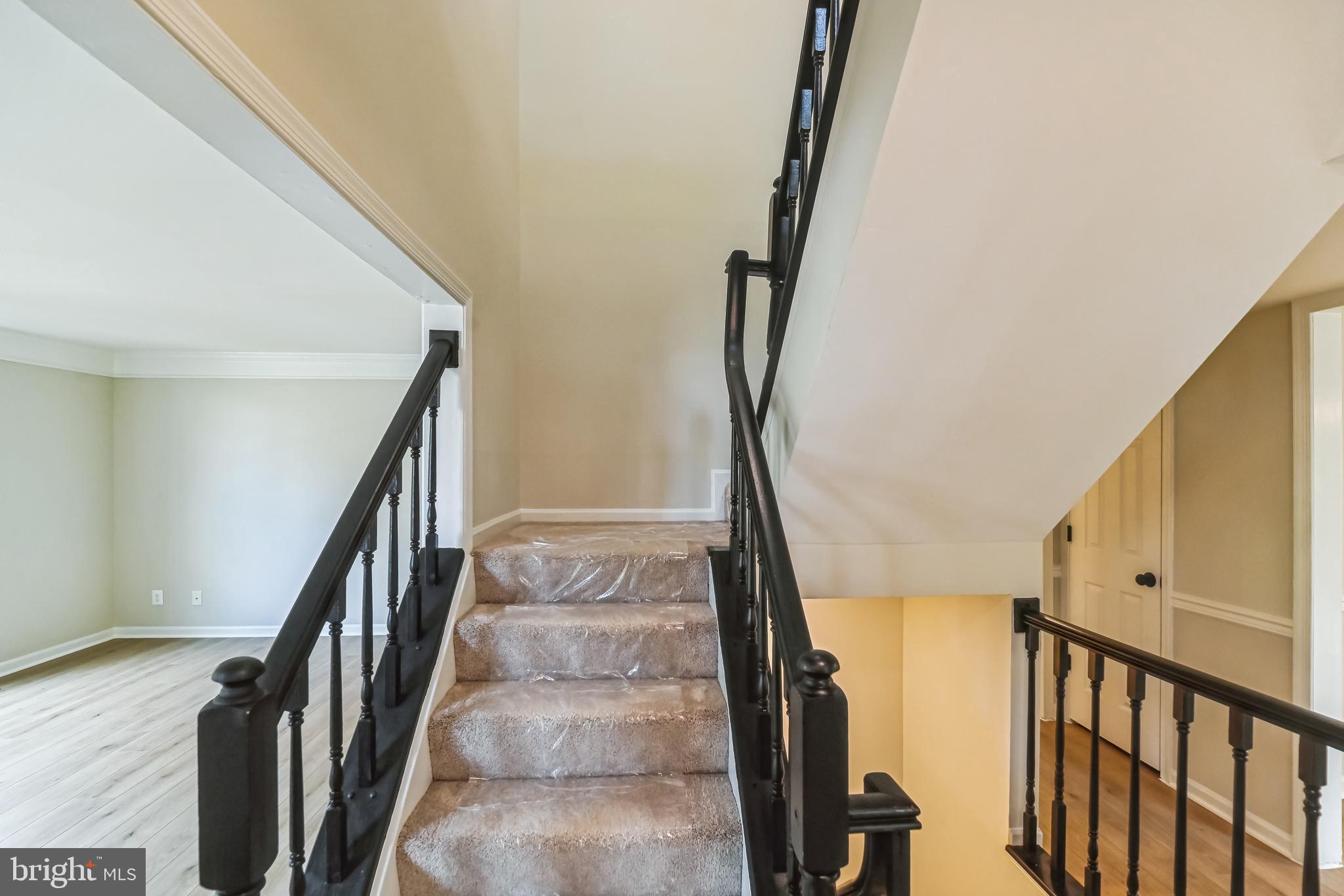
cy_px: 448
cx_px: 672
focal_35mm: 15
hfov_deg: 100.4
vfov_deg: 77.3
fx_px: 560
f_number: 5.6
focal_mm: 15
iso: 800
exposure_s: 1/80
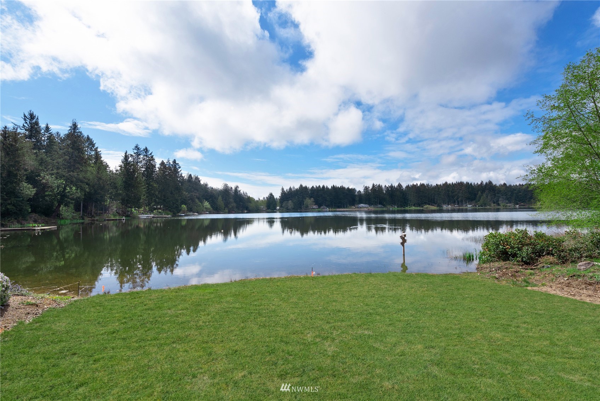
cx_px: 300
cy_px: 200
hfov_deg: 104.2
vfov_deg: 81.2
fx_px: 233
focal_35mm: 14
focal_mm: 14
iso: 250
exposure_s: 1/4000
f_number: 6.3
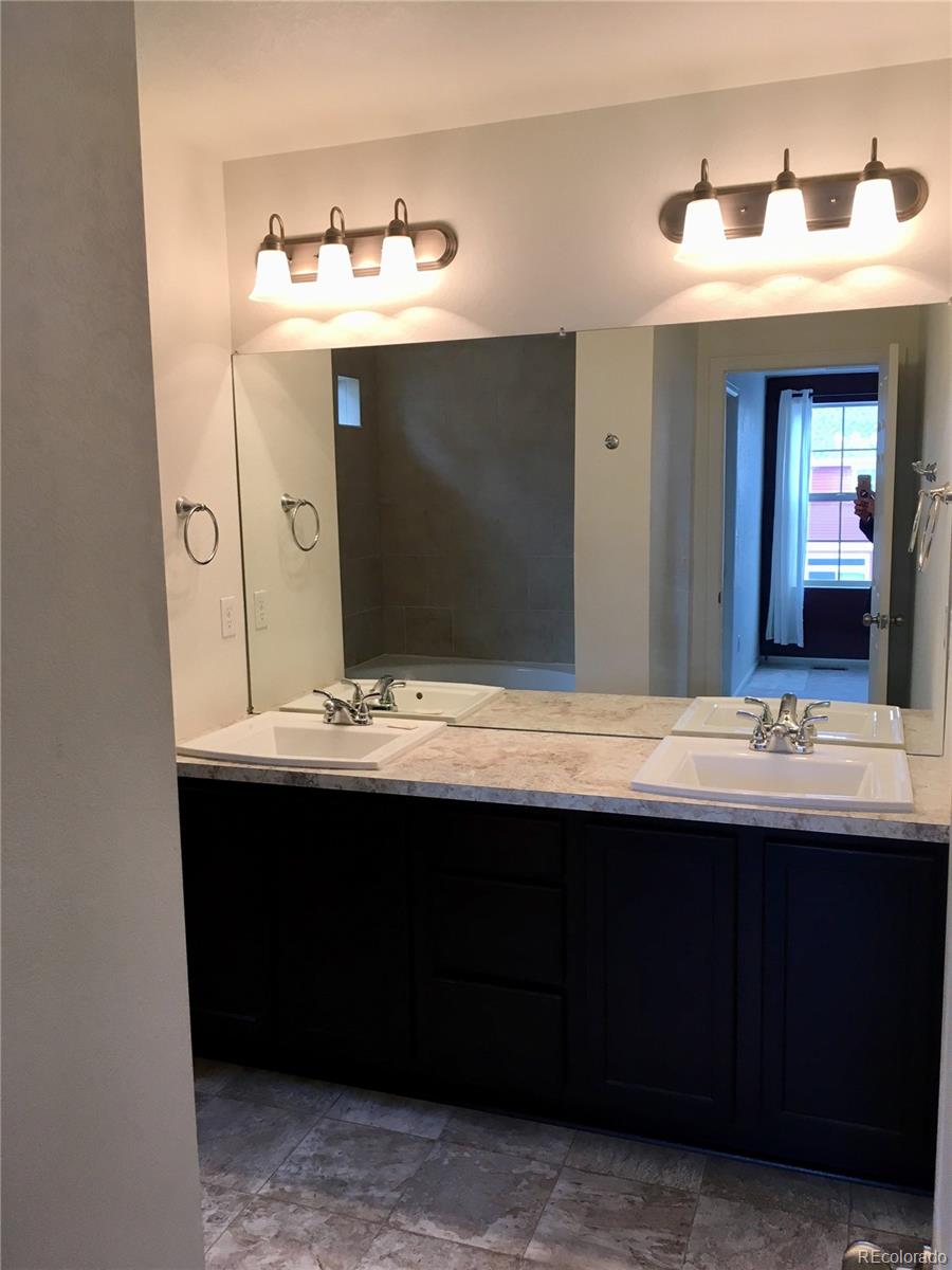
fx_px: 1063
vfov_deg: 61.7
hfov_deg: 48.2
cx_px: 476
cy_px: 635
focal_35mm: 29
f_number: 2.2
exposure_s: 1/30
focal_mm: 4.15
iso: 25
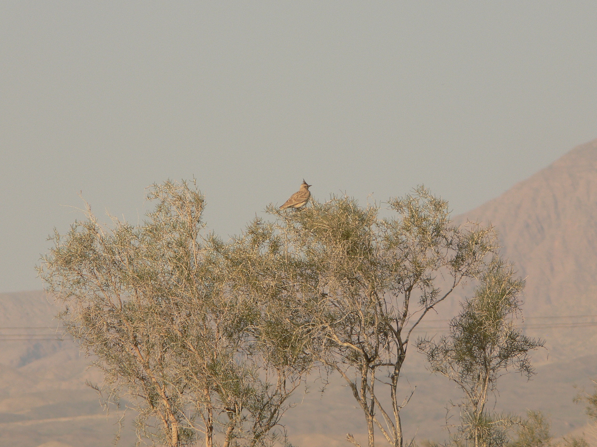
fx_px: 9227
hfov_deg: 3.7
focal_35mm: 535
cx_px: 298
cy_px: 224
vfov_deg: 2.8
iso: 80
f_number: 6.3
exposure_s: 1/400
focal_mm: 88.8
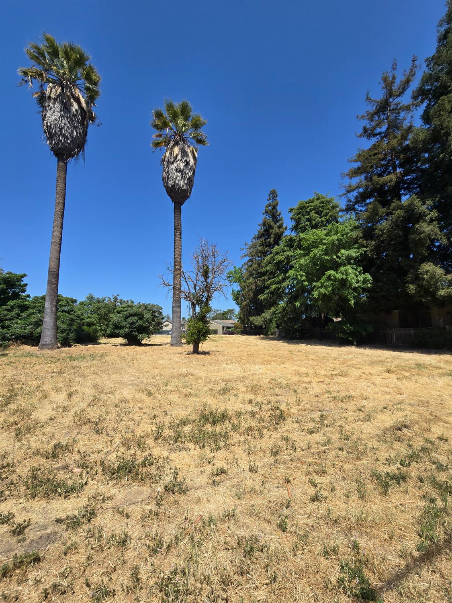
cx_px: 226
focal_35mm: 13
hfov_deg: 89.9
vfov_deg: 106.2
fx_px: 226
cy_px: 302
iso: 50
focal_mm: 2.2
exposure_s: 1/2544
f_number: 2.2
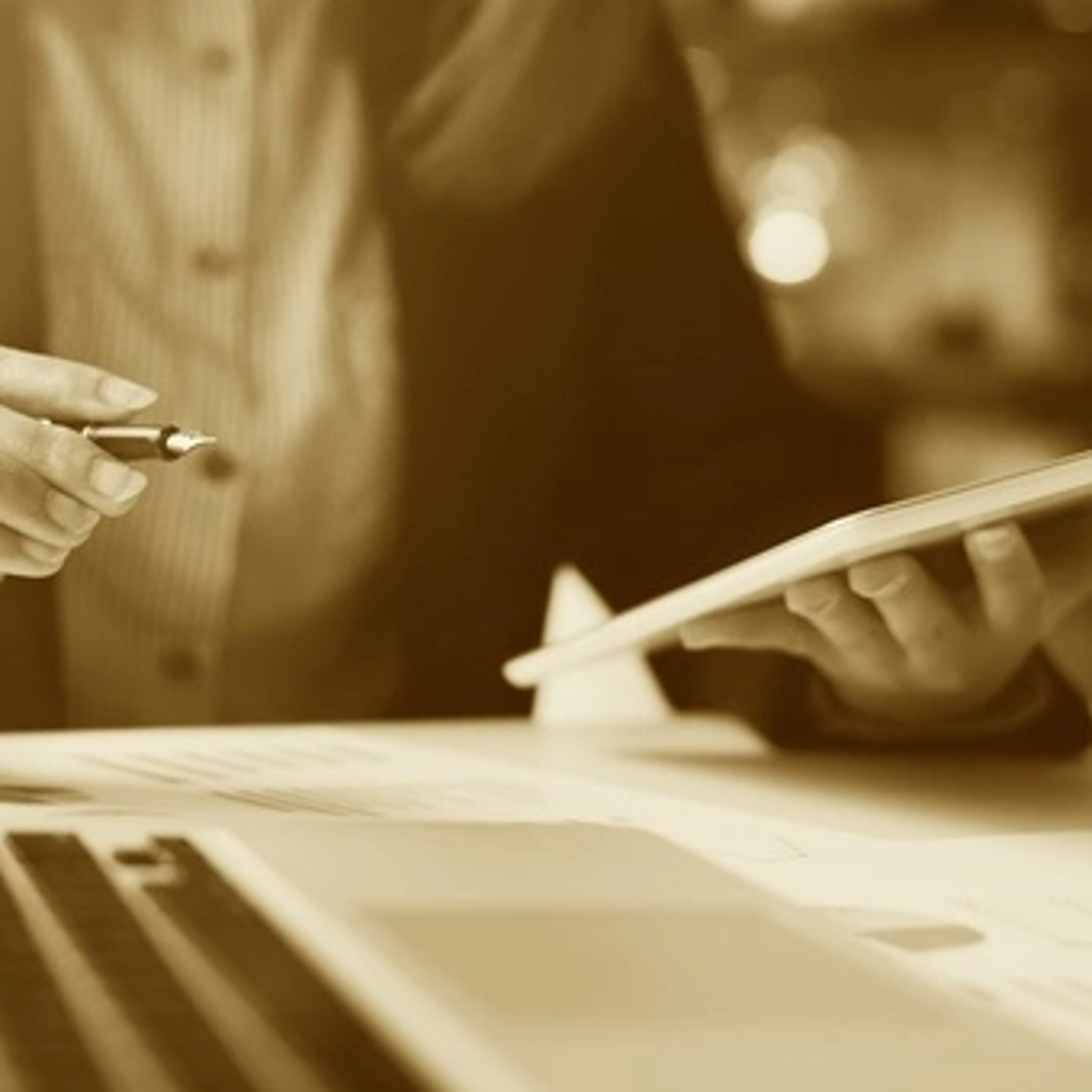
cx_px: 482
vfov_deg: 21.4
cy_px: 466
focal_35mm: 81
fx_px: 2891
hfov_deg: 21.4
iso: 400
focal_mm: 35
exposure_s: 1/160
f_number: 2
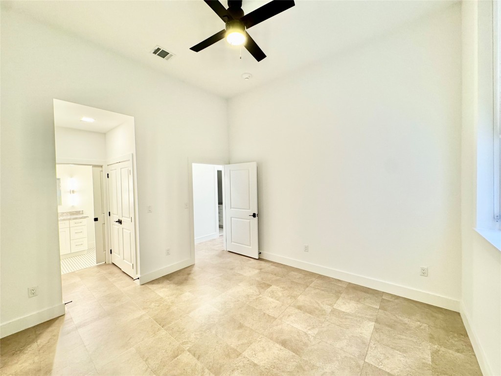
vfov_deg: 85.7
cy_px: 188
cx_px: 250
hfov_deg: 102.1
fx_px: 203
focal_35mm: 14
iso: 250
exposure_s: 1/60
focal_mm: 2.22
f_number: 2.2
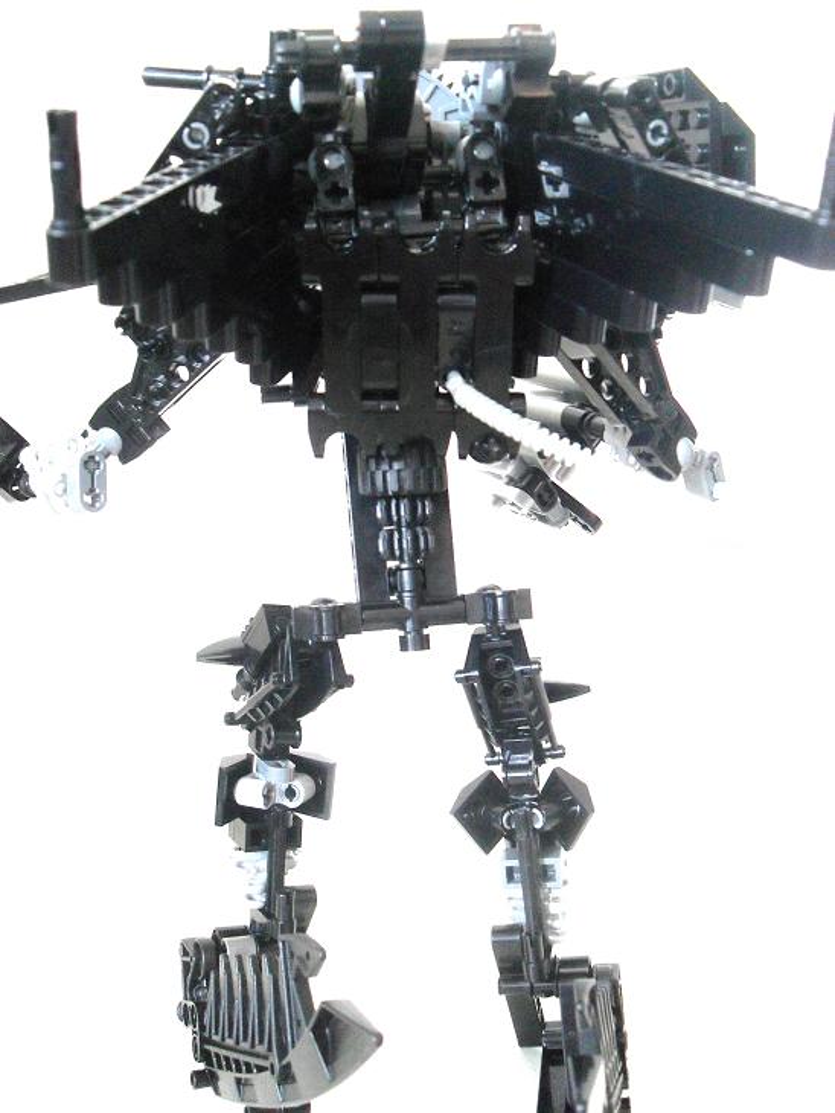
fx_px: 1125
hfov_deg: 40.7
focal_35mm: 35
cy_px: 556
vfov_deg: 52.6
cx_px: 418
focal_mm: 6.2
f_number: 2.8
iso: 200
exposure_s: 1/45
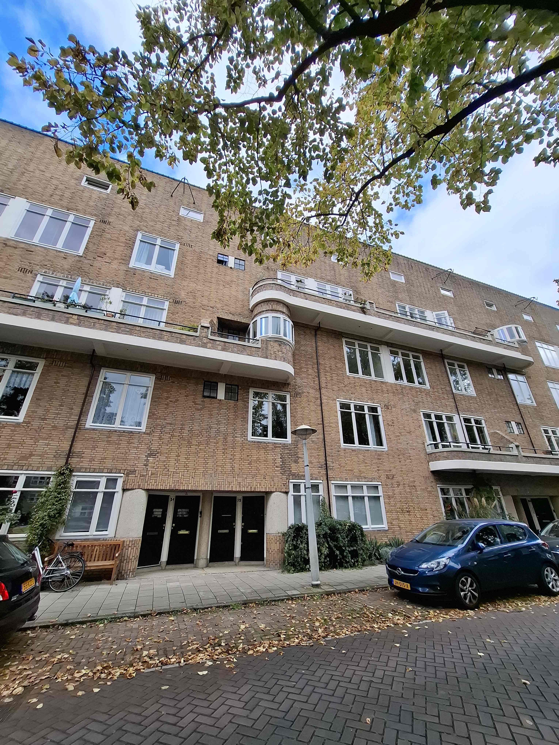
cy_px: 372
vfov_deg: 106.2
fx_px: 280
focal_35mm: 13
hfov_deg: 89.9
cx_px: 280
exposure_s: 1/286
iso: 40
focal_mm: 1.74
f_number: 2.2
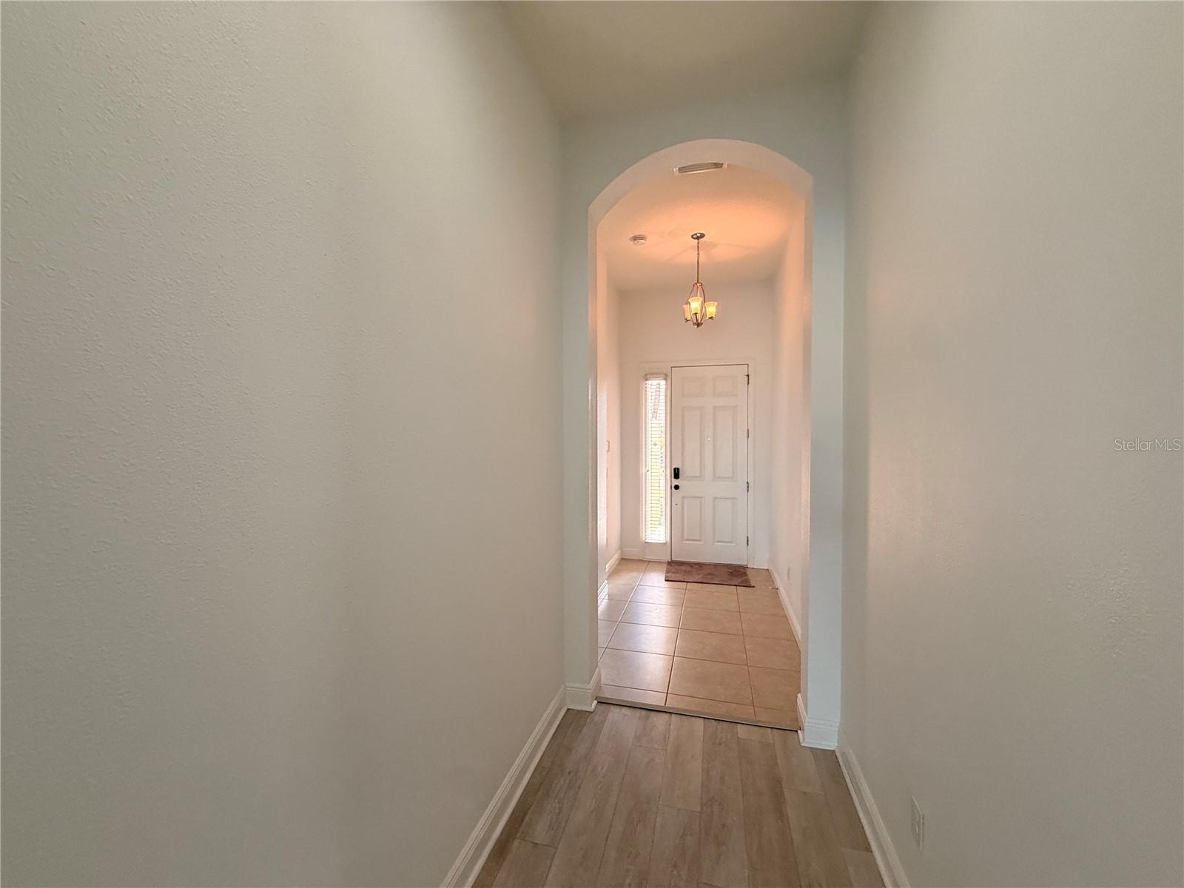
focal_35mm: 14
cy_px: 444
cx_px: 592
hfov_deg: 102.1
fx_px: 479
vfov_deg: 85.7
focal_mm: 2.22
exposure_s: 1/120
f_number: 2.2
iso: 200
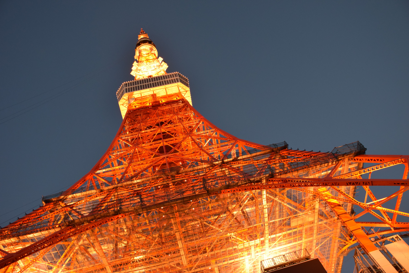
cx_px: 204
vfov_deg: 47.9
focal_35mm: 27
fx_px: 307
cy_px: 136
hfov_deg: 67.4
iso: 800
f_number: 5.6
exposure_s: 1/15
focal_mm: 18
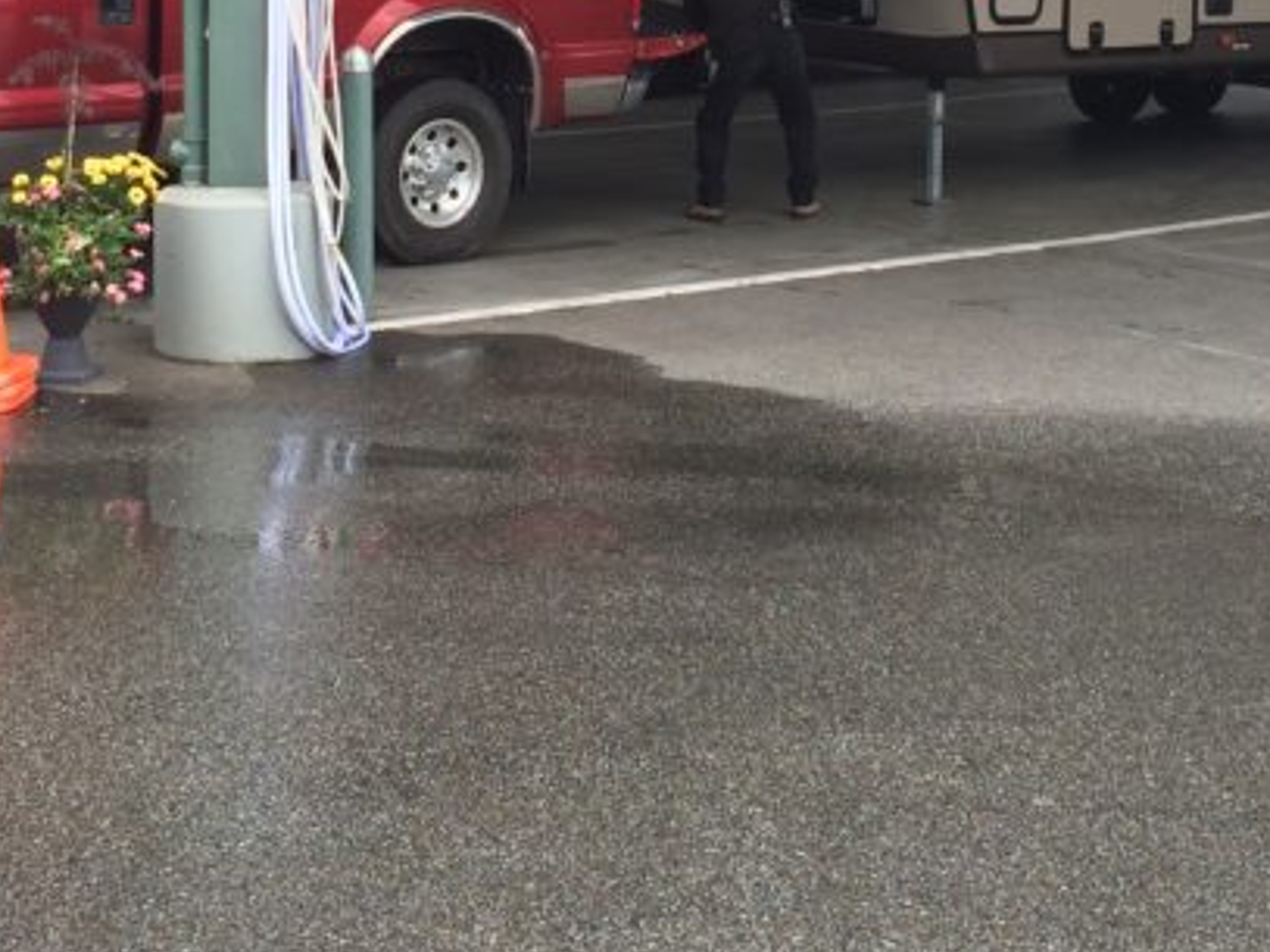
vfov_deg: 19.2
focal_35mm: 73
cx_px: 608
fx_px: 2677
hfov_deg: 26.7
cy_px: -125
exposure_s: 1/483
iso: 32
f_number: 2.2
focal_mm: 4.15
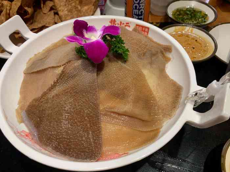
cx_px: 115
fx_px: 173
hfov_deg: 67.3
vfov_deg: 53.1
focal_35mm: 26
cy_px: 86
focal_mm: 4.25
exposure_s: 1/73
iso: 100
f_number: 1.8
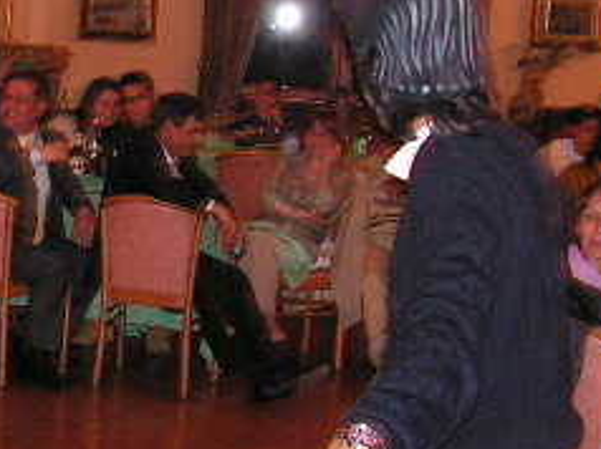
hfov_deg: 19.8
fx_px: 1682
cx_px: 33
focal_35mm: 97
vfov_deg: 15.2
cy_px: 197
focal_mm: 6
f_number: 3.2
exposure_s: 1/40
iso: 200
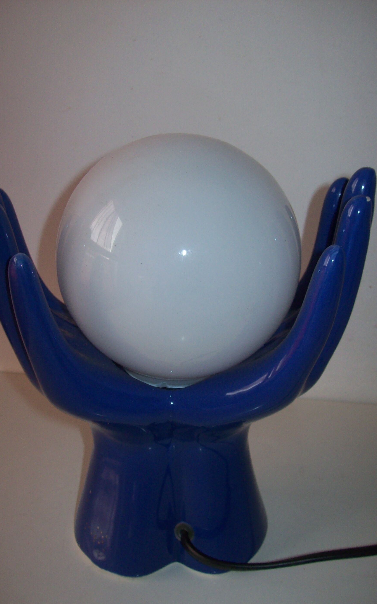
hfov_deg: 32.8
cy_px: 307
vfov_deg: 50.4
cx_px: 174
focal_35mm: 39
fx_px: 641
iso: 80
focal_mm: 6
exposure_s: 1/64
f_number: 2.7
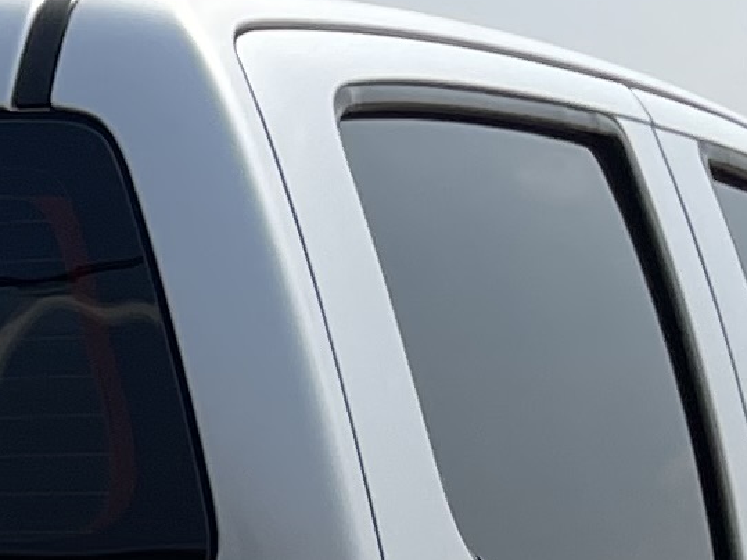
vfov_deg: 7.3
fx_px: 4034
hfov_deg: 9.6
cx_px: -911
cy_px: 1521
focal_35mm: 187
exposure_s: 1/4525
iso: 32
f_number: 1.6
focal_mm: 5.1
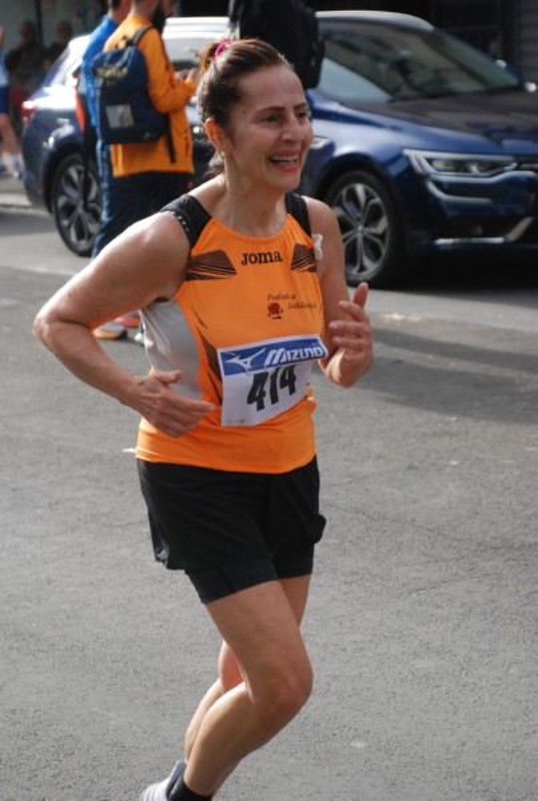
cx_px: 269
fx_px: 2341
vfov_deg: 19.4
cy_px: 400
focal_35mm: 105
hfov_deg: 13.1
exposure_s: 1/1000
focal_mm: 70
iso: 1000
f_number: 5.6
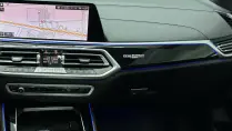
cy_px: 67
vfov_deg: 26.6
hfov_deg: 43.7
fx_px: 277
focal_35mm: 45
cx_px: 53
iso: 200
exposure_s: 1/49
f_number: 1.78
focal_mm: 6.76
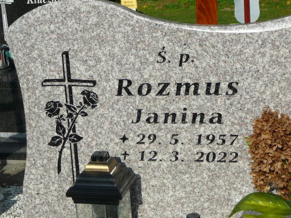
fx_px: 597
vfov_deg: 20.7
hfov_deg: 27.4
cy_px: 109
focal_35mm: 71
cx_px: 146
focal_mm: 10.5
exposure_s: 1/640
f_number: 6.3
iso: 80
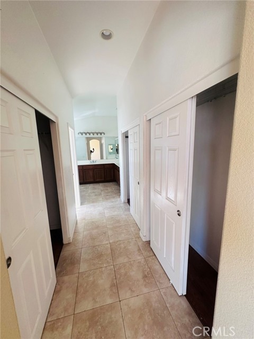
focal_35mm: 14
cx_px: 127
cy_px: 170
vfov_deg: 102.1
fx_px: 137
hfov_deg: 85.7
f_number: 2.2
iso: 125
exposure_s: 1/99
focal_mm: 2.22
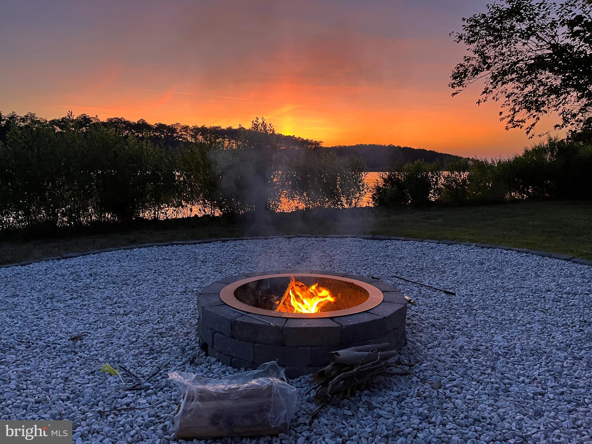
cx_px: 296
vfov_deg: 53.1
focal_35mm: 26
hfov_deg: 67.3
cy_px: 222
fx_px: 445
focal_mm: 5.1
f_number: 1.6
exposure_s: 1/60
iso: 160
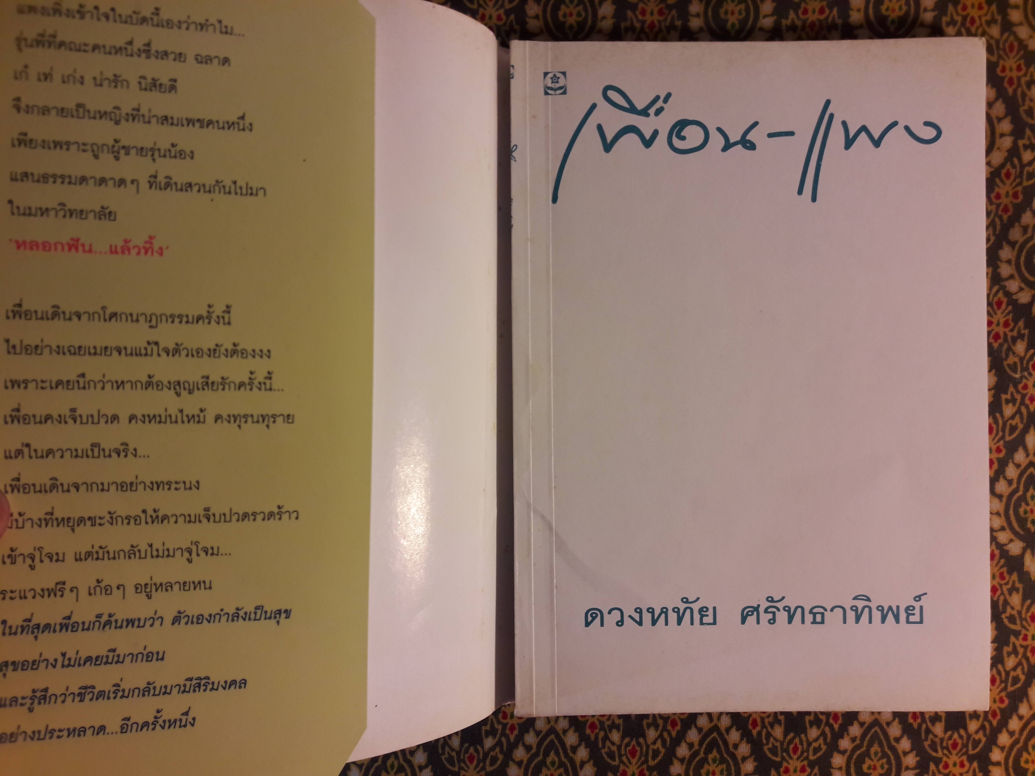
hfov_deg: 63.4
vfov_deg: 49.7
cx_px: 518
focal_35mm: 28
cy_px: 388
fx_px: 837
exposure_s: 1/50
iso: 64
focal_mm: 3.7
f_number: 1.9
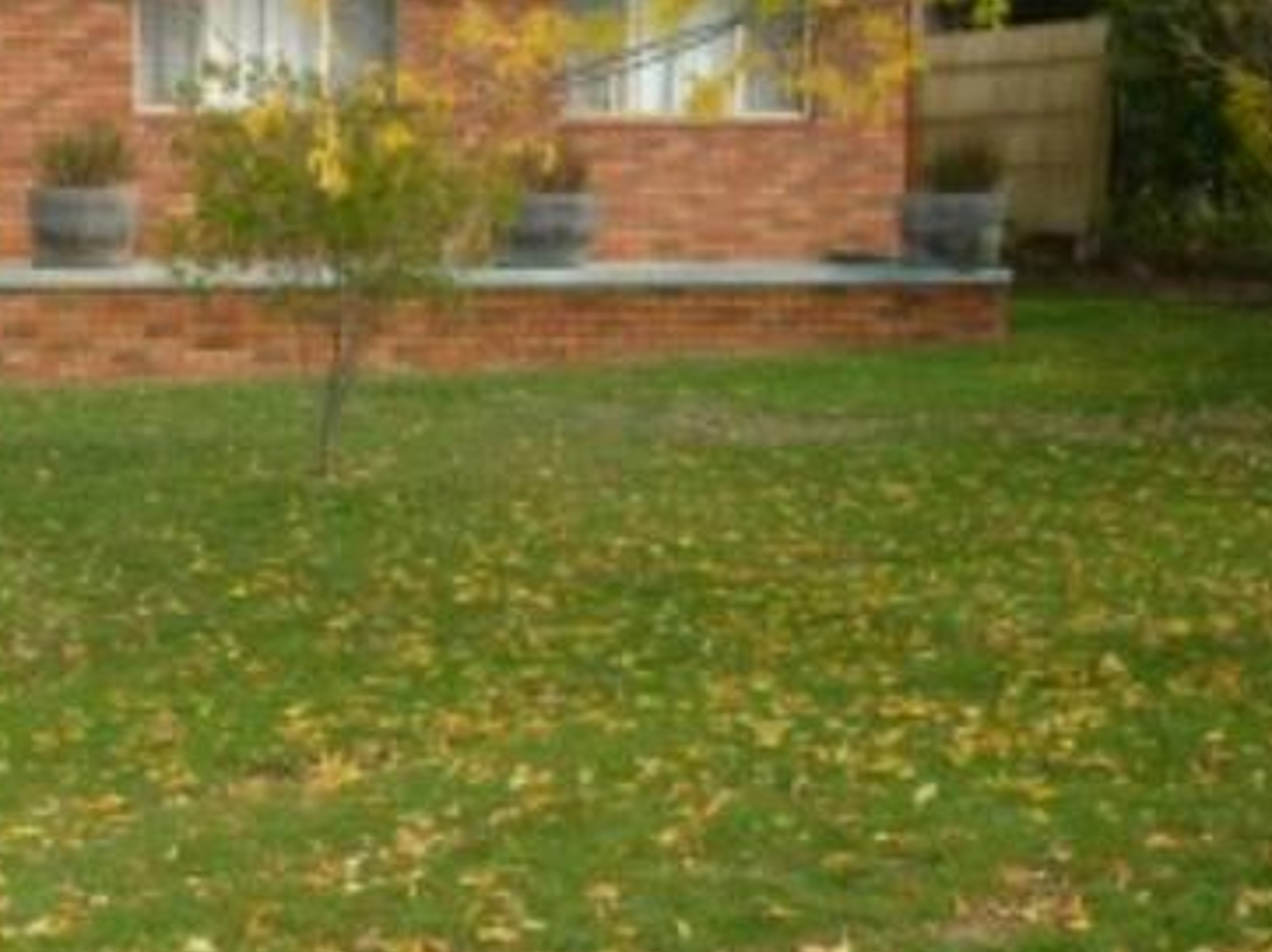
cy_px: 95
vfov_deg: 19.8
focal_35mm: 73
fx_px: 2681
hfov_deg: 26.0
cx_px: 172
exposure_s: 1/800
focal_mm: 5.5
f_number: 2.8
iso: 100
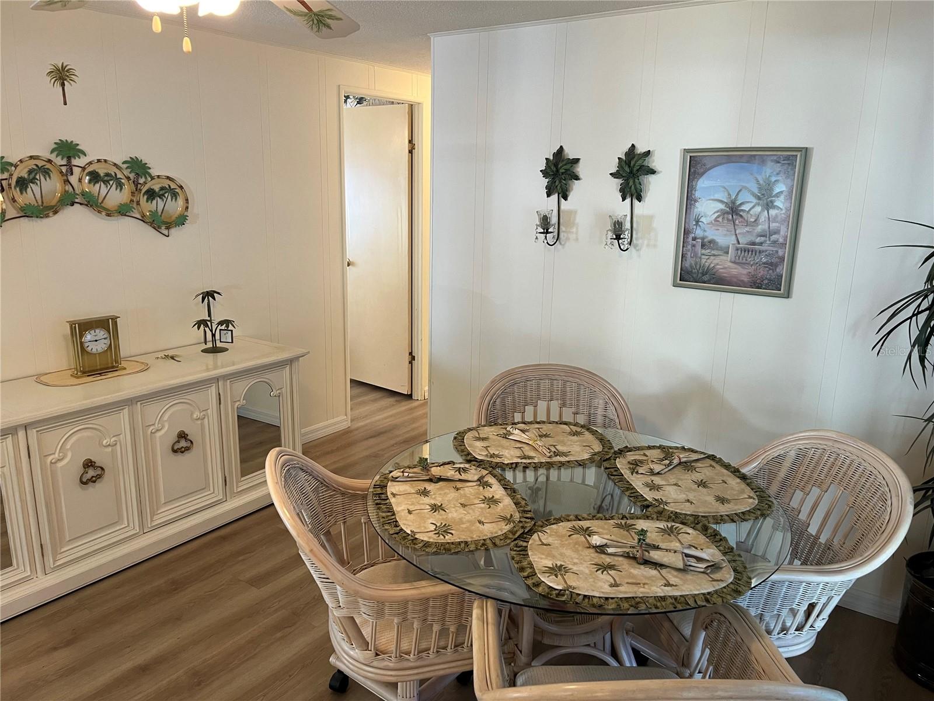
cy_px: 350
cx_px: 467
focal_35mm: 26
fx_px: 702
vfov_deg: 53.1
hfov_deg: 67.3
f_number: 1.6
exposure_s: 1/60
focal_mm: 5.1
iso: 100
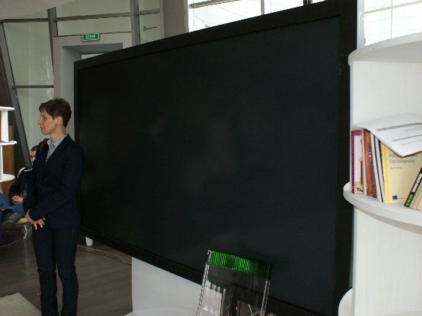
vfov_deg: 42.9
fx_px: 402
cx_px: 213
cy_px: 159
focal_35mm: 33
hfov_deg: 55.4
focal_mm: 20
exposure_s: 1/60
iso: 400
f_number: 5.6
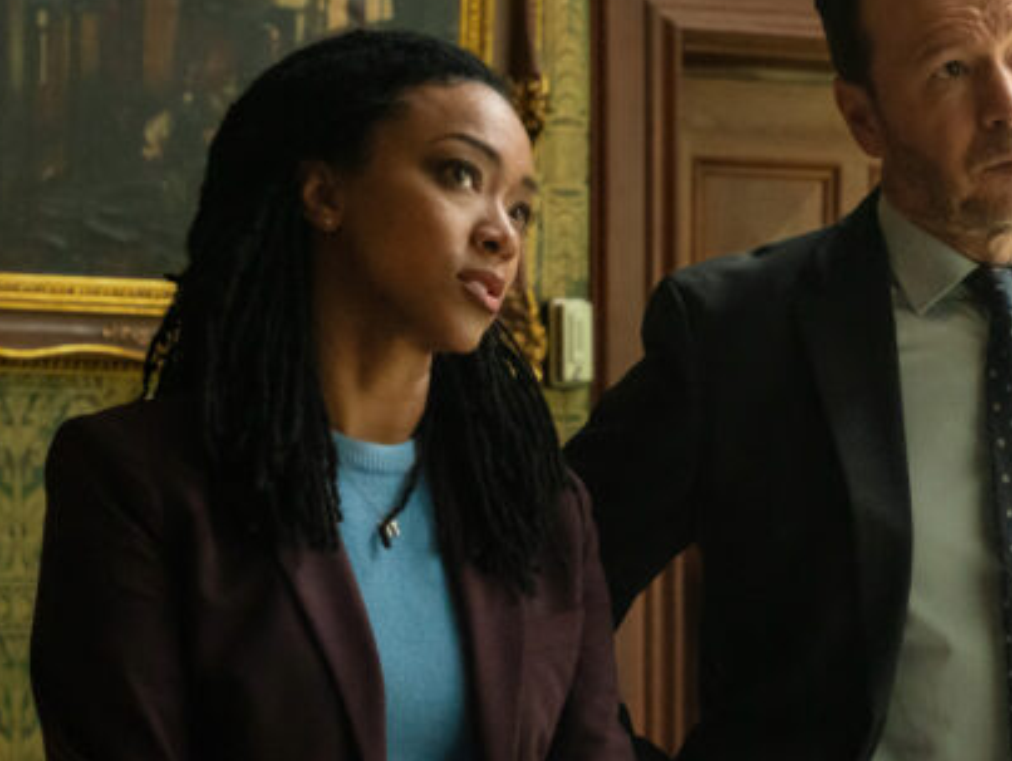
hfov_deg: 13.4
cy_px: 617
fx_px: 4278
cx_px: 947
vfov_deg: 10.1
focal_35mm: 146
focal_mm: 59.9
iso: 8000
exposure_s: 1/160
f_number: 5.6
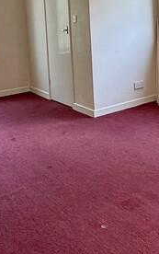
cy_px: 29
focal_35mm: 55
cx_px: 181
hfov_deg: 22.1
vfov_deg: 34.9
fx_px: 381
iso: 125
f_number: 2.2
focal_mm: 2.22
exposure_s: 1/100
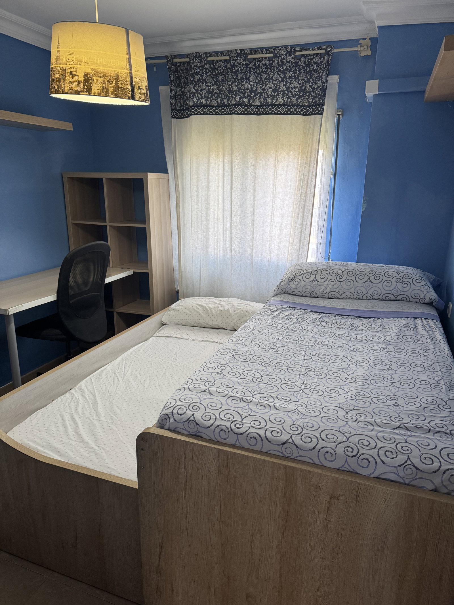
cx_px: 227
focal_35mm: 24
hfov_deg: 56.8
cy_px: 302
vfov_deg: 71.6
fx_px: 420
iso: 200
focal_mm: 6.76
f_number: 1.78
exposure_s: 1/99
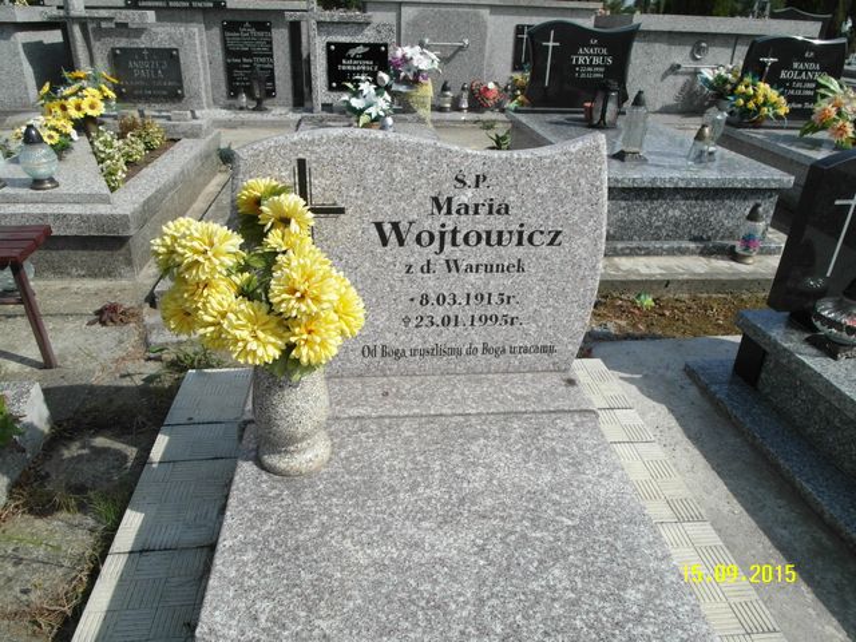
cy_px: 321
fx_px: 593
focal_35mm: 24
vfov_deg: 56.8
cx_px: 428
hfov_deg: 71.6
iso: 80
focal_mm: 5.2
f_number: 4.4
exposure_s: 1/750
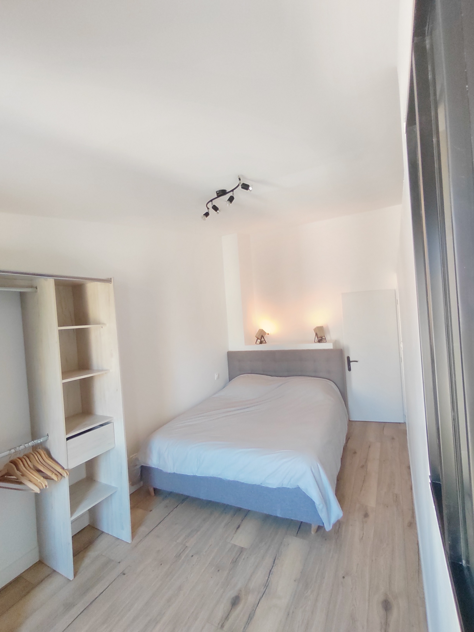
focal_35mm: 16
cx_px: 237
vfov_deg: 94.5
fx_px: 292
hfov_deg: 78.1
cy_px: 316
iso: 227
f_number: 2.2
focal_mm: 1.68
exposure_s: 1/24
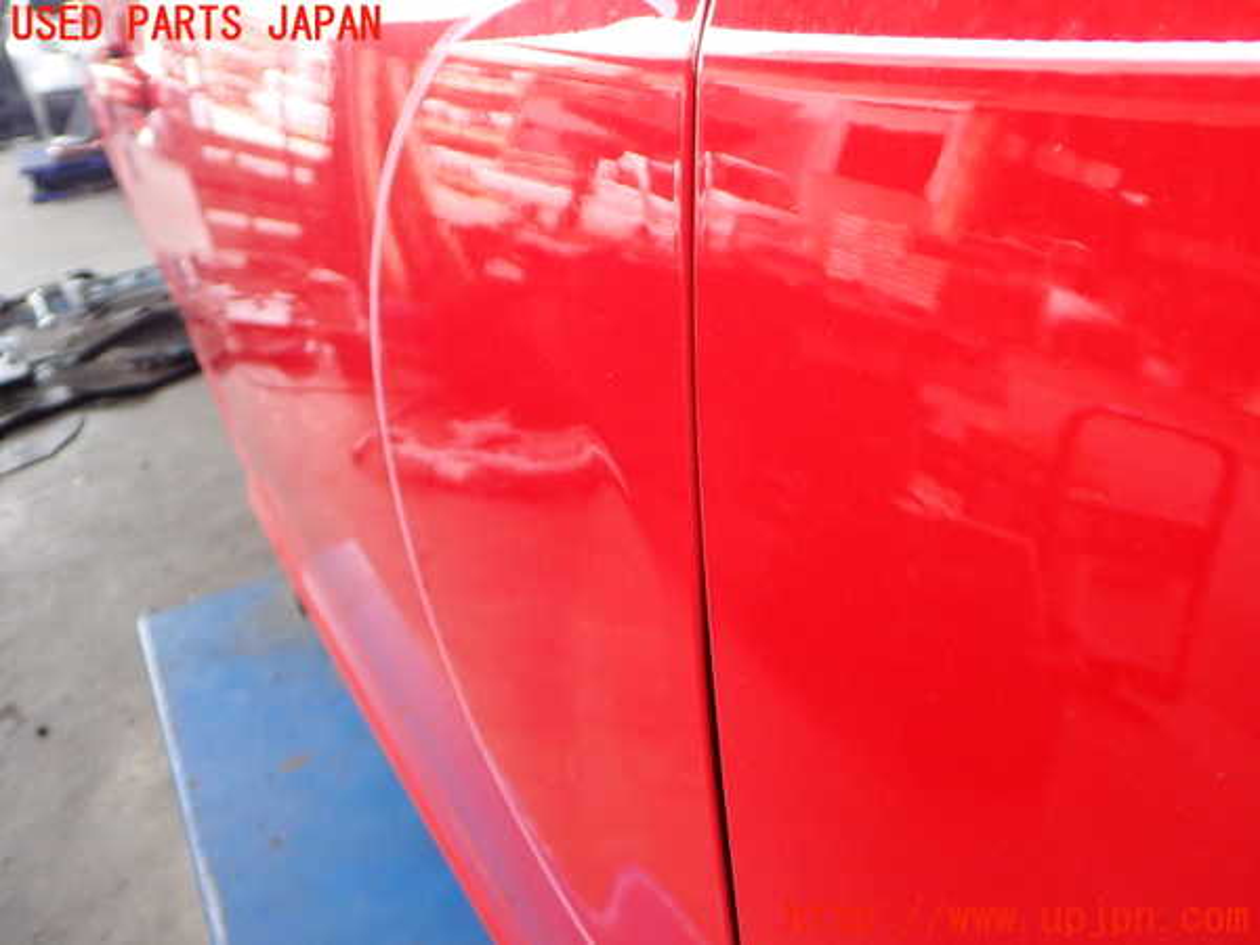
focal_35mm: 30
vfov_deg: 46.8
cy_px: 472
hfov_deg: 60.0
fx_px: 1092
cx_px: 630
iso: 200
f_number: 2.3
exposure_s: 1/125
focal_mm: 5.4
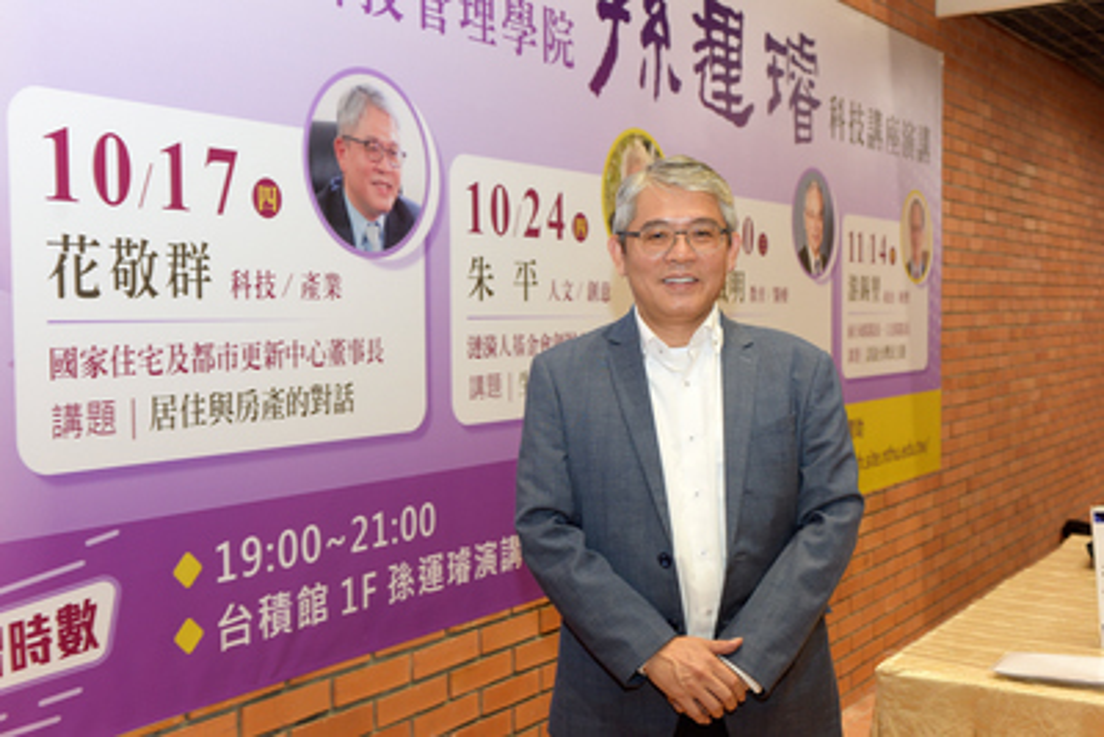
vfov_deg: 29.9
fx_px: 1380
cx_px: 552
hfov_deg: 43.6
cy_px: 368
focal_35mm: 45
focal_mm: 45
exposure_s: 1/60
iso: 1600
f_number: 5
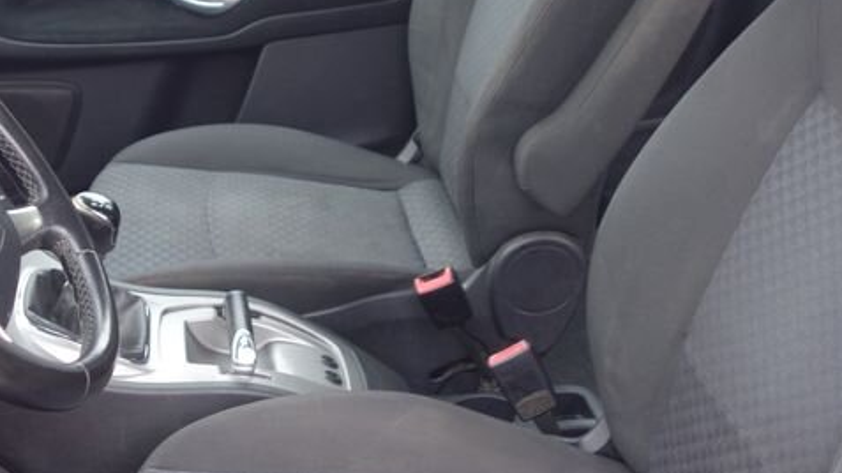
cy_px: 184
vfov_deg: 19.1
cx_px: 353
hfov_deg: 33.3
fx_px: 1406
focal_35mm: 63
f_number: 2.2
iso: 125
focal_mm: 10.4
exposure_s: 1/30
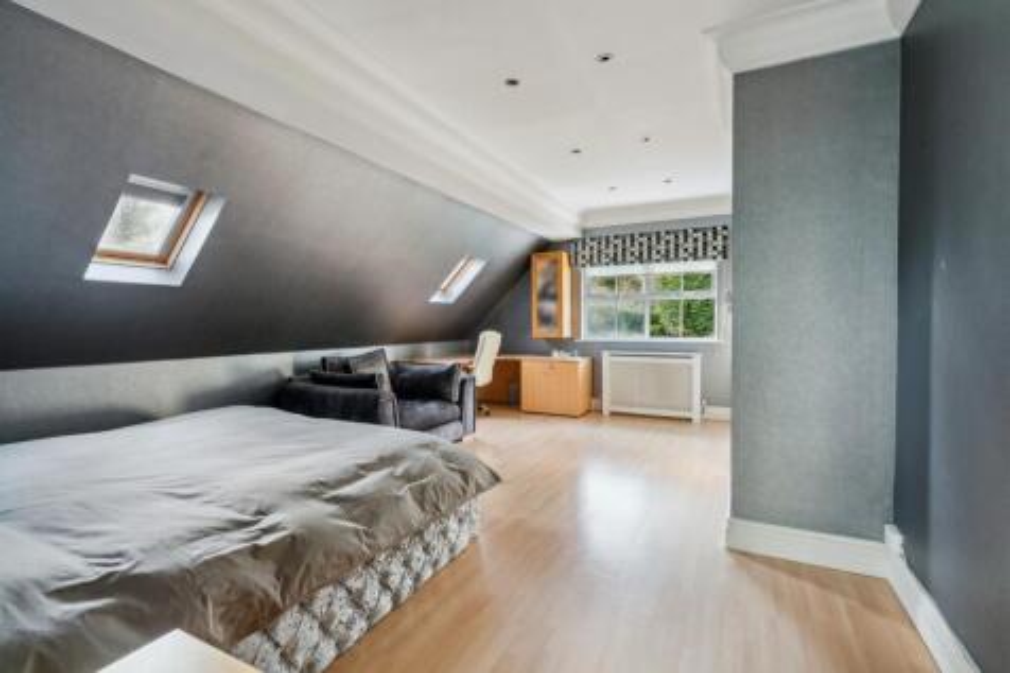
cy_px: 336
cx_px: 505
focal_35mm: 16
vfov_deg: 73.7
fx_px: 449
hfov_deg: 96.8
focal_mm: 16
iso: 640
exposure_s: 1/6
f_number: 11
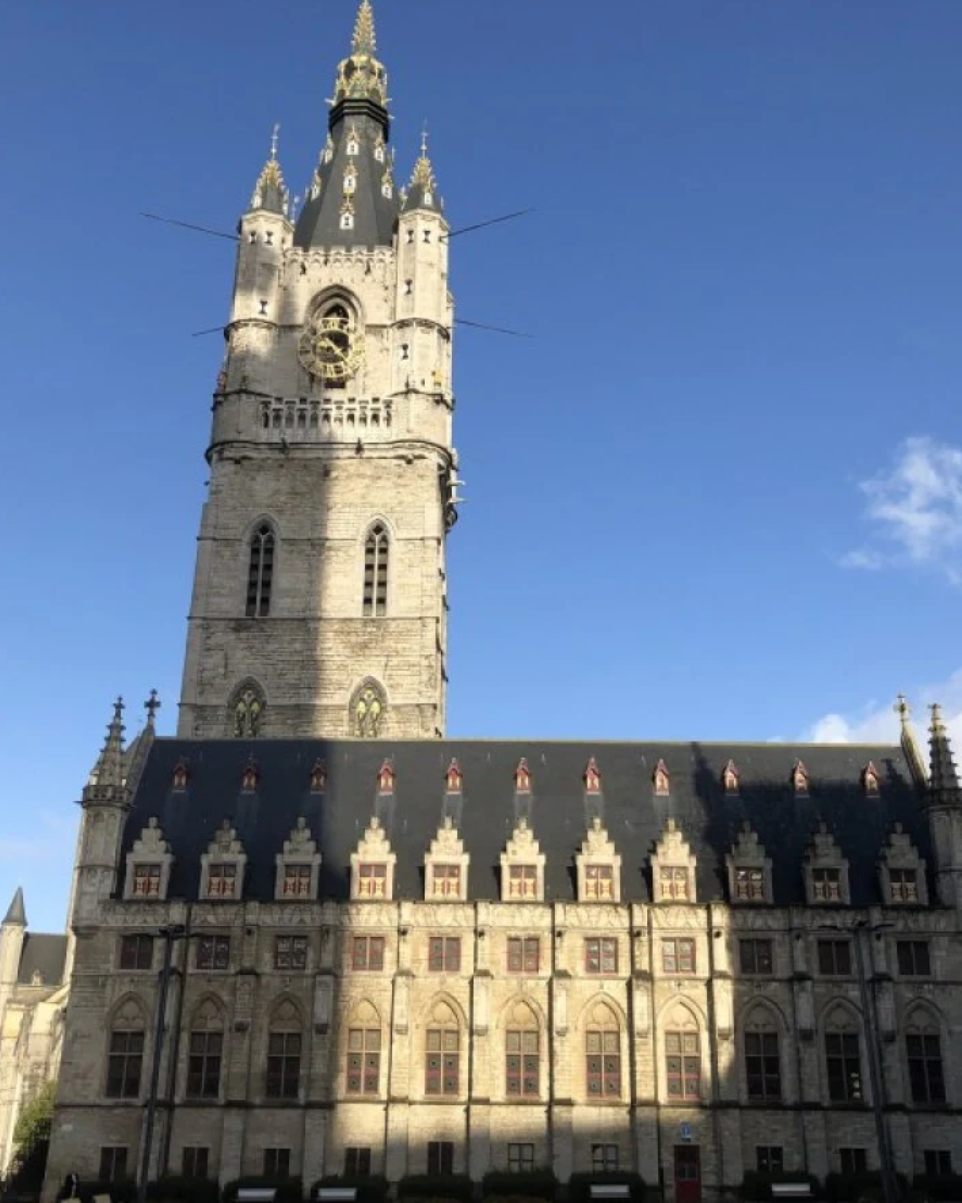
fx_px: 1317
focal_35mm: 37
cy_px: 597
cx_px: 474
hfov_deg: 40.1
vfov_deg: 49.1
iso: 20
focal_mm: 4
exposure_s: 1/1548
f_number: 1.8
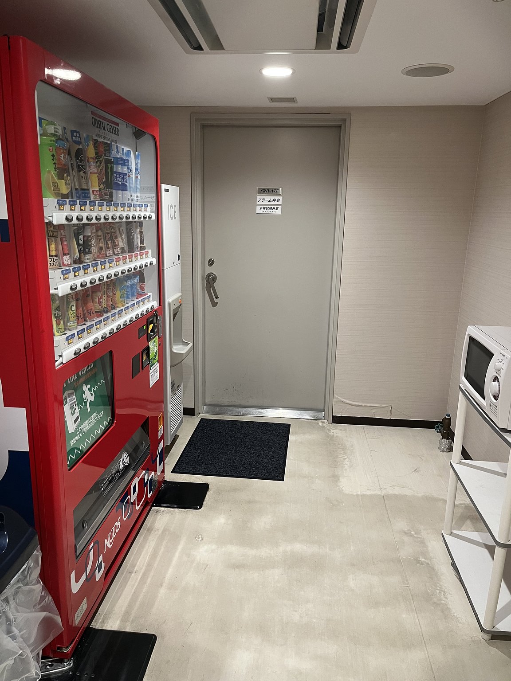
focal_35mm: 26
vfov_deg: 67.3
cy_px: 340
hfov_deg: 53.1
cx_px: 256
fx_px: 512
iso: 250
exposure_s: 1/60
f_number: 1.6
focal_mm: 5.1
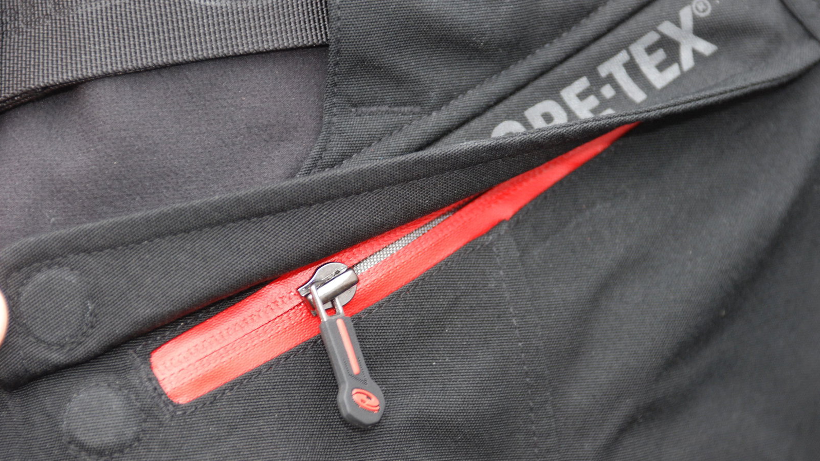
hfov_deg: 20.8
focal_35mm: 103
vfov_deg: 11.8
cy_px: 230
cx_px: 410
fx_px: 2229
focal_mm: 65
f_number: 4
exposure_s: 1/60
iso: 400
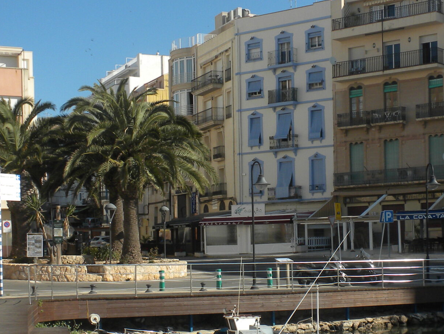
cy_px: 245
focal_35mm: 78
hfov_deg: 25.0
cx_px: 249
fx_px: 1001
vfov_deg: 18.8
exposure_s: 1/112
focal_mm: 6.6
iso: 64
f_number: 10
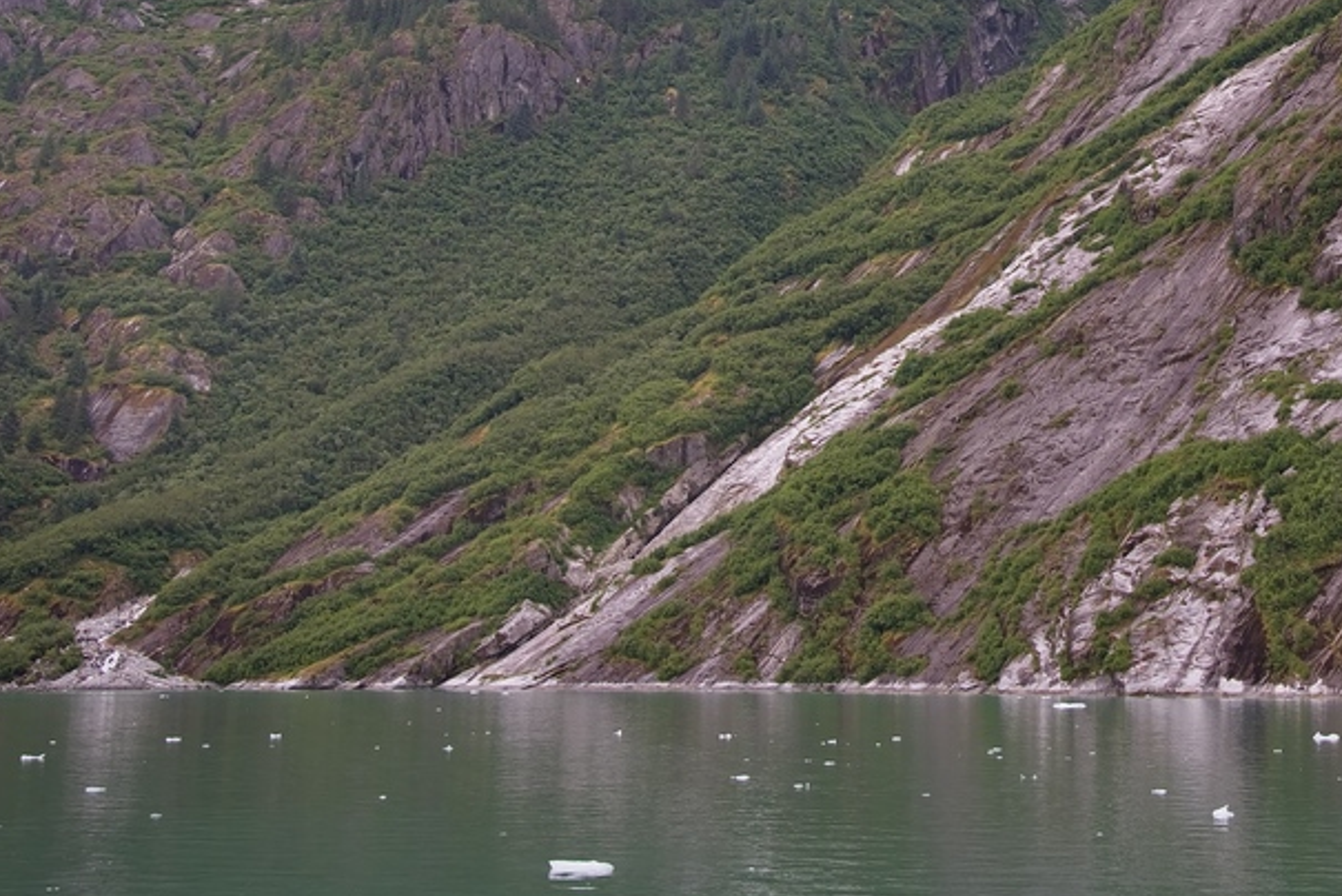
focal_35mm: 74
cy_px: 4
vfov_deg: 18.0
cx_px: 1003
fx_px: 2760
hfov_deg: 27.0
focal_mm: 35
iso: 100
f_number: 5.6
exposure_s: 1/125
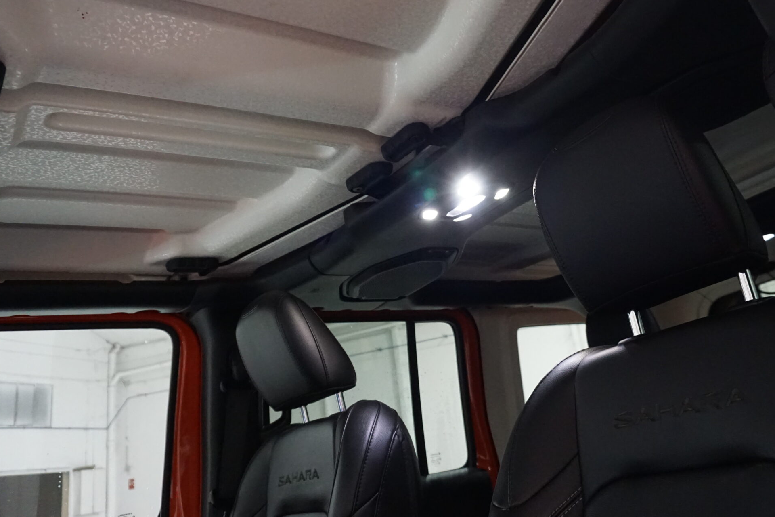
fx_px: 689
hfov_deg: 58.4
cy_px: 199
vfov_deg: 40.9
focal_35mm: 32
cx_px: 446
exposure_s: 1/40
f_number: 3.5
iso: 3200
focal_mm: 16
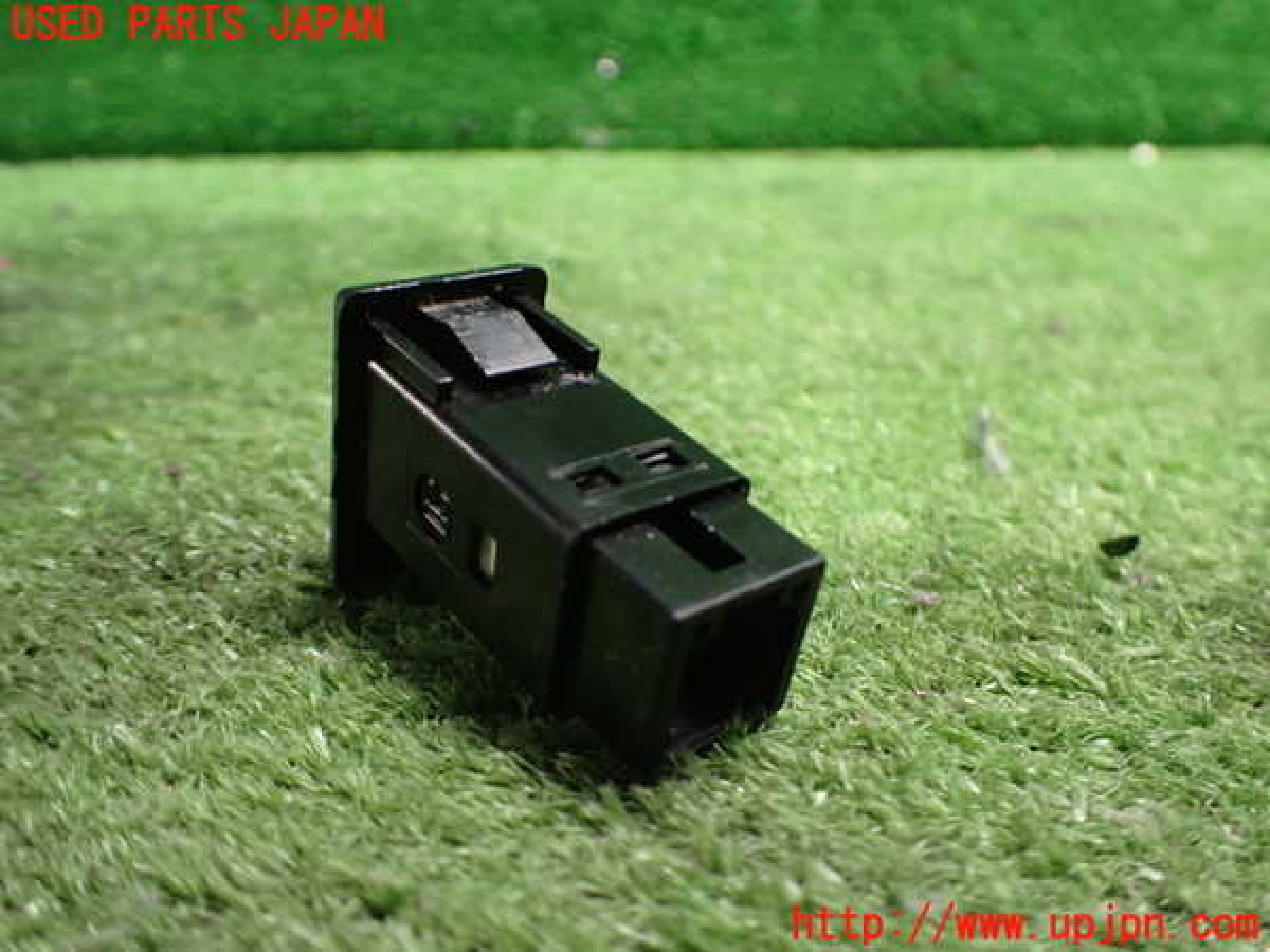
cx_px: 635
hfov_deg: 60.0
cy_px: 476
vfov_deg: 46.8
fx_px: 1101
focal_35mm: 30
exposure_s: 1/30
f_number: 2.3
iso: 800
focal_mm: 5.4
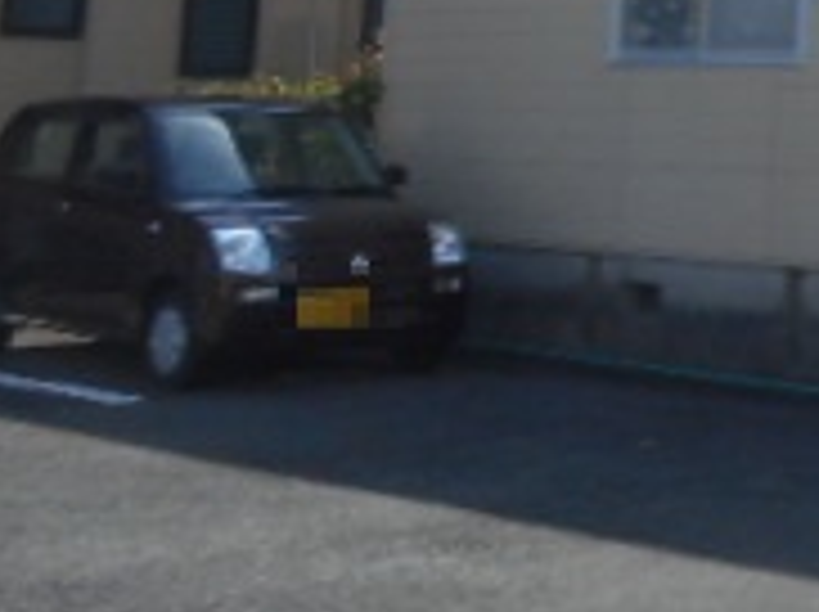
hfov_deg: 16.5
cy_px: -212
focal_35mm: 102
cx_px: 1431
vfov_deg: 13.8
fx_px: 2410
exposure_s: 1/500
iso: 80
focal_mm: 5.2
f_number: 4
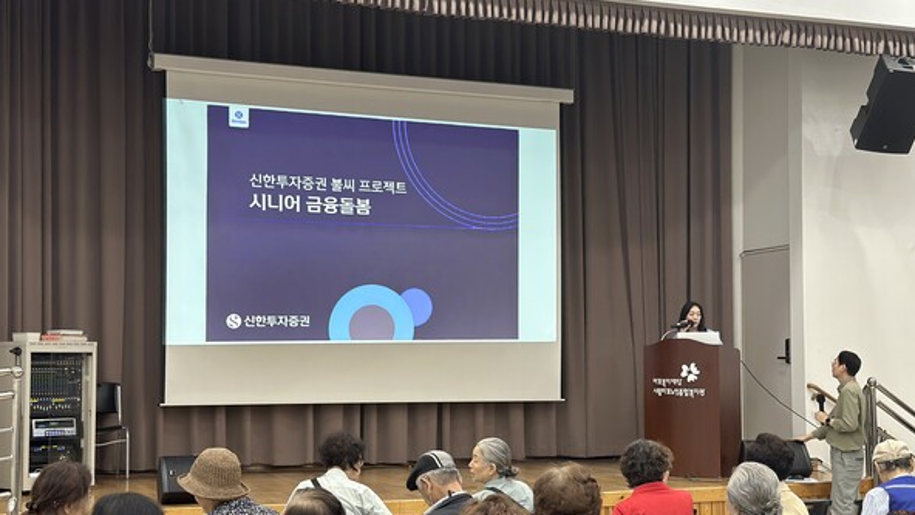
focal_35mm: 53
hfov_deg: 39.2
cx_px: 454
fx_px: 1286
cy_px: 298
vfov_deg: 22.6
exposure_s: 1/120
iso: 200
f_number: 1.78
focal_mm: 6.86
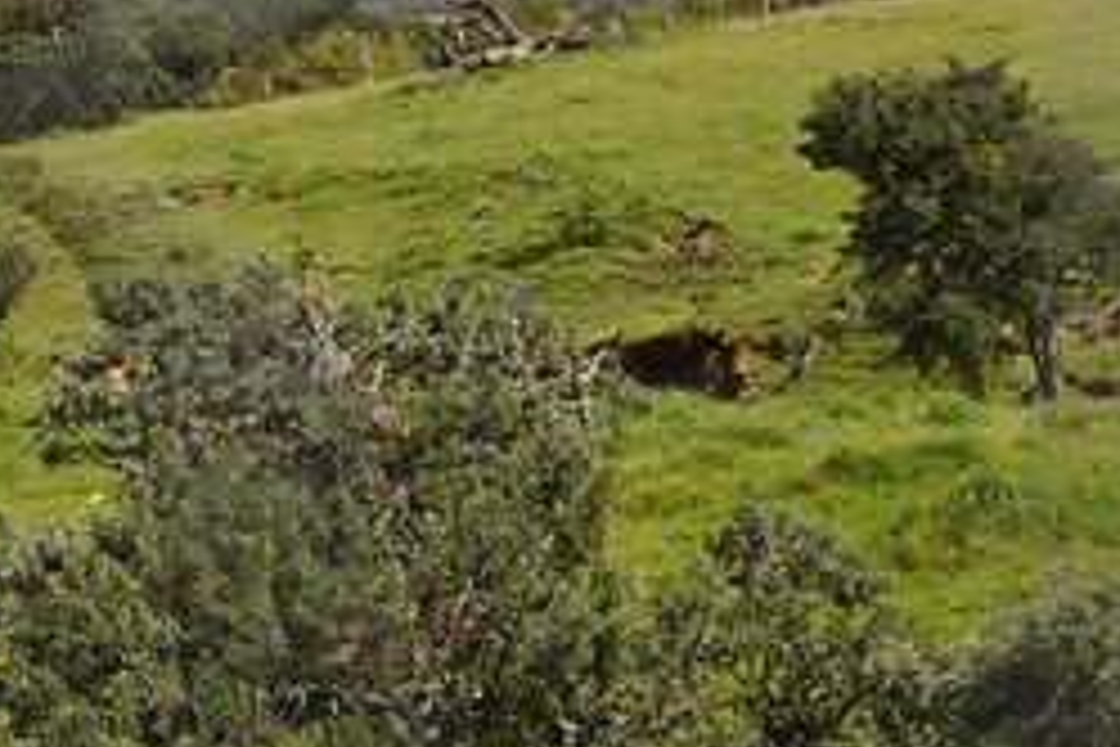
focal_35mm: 225
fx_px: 6999
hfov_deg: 8.9
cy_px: 158
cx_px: -634
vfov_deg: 6.1
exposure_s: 1/200
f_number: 13
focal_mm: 35
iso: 200
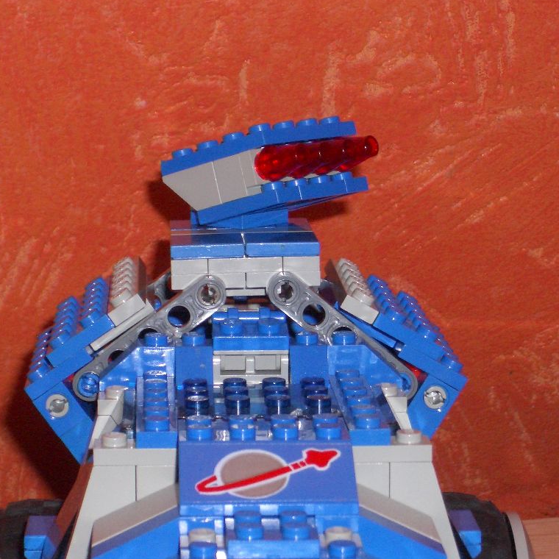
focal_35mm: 125
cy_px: 278
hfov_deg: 14.0
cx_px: 241
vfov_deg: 14.0
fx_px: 2284
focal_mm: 17.4
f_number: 7.7
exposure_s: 1/40
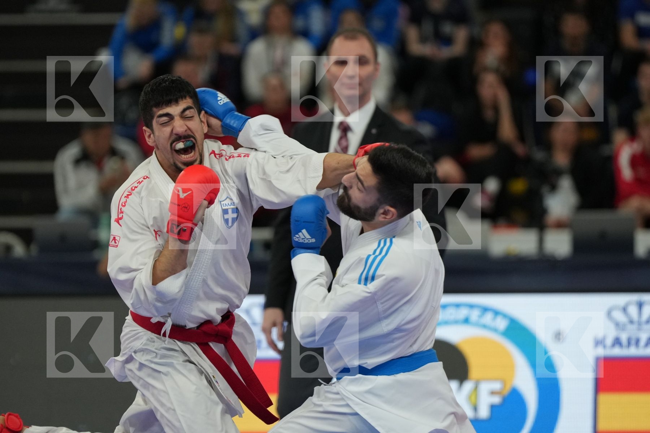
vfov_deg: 5.0
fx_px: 4929
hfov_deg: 7.5
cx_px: 325
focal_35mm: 273
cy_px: 216
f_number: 2.8
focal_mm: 182
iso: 2000
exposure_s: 1/1000
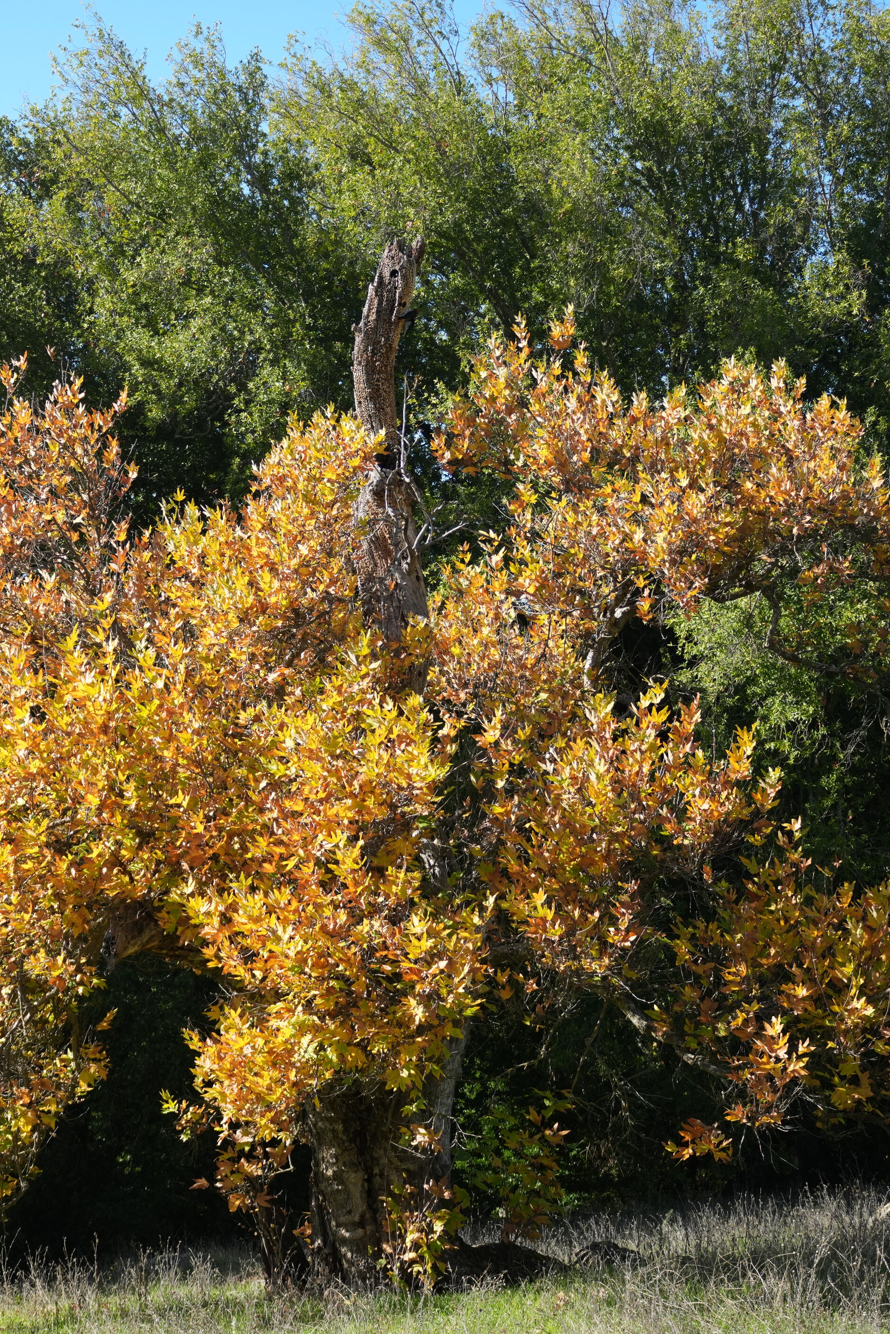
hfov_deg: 22.2
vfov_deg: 32.9
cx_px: 326
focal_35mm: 61
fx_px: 2262
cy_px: 675
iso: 400
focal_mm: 40
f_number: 4.5
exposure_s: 1/1250
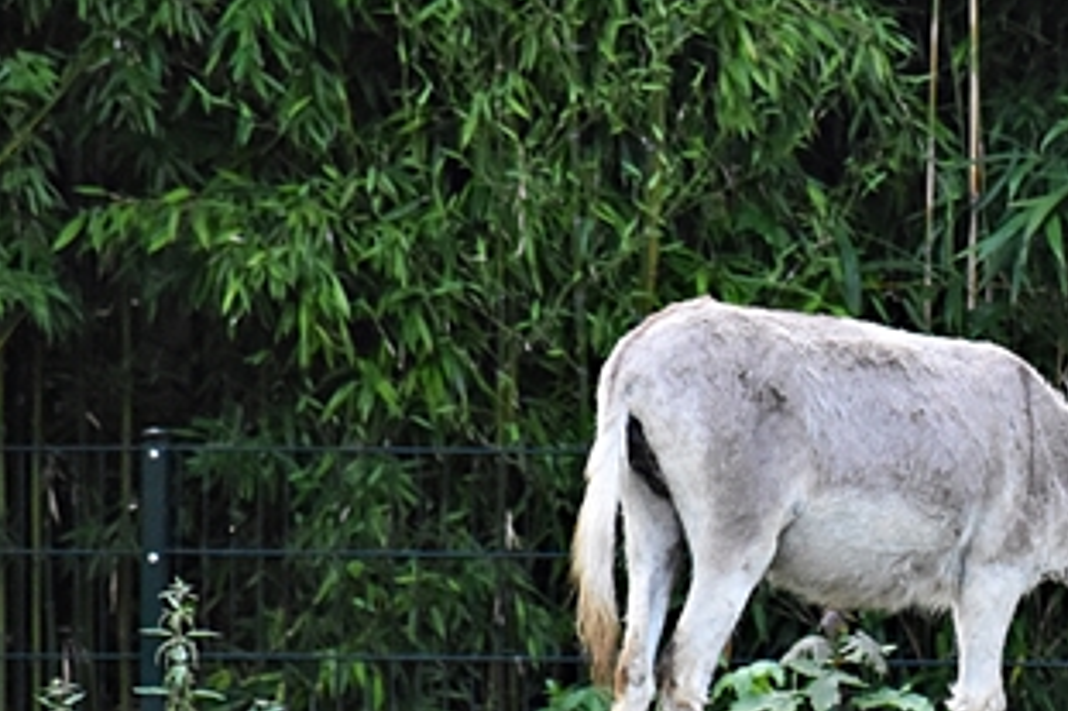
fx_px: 20518
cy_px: 390
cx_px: 999
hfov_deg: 3.0
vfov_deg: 2.0
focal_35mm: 692
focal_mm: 140
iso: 1800
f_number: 5.6
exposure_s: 1/500
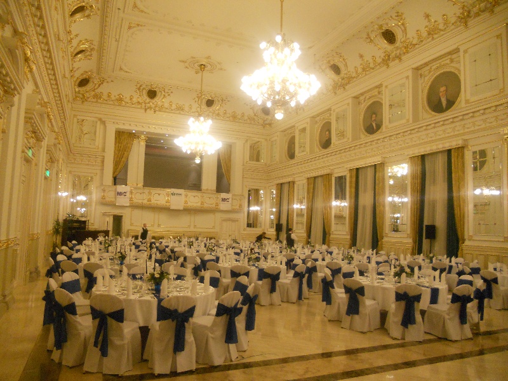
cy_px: 190
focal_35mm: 27
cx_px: 254
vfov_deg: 51.4
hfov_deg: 65.3
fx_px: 396
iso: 400
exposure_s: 1/30
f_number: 3.2
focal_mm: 4.9
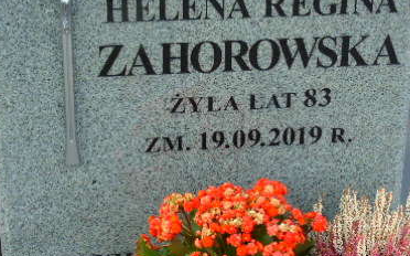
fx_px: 938
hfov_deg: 24.7
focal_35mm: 84
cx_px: 216
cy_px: 102
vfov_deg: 15.5
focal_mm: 8.2
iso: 80
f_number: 4.1
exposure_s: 1/80
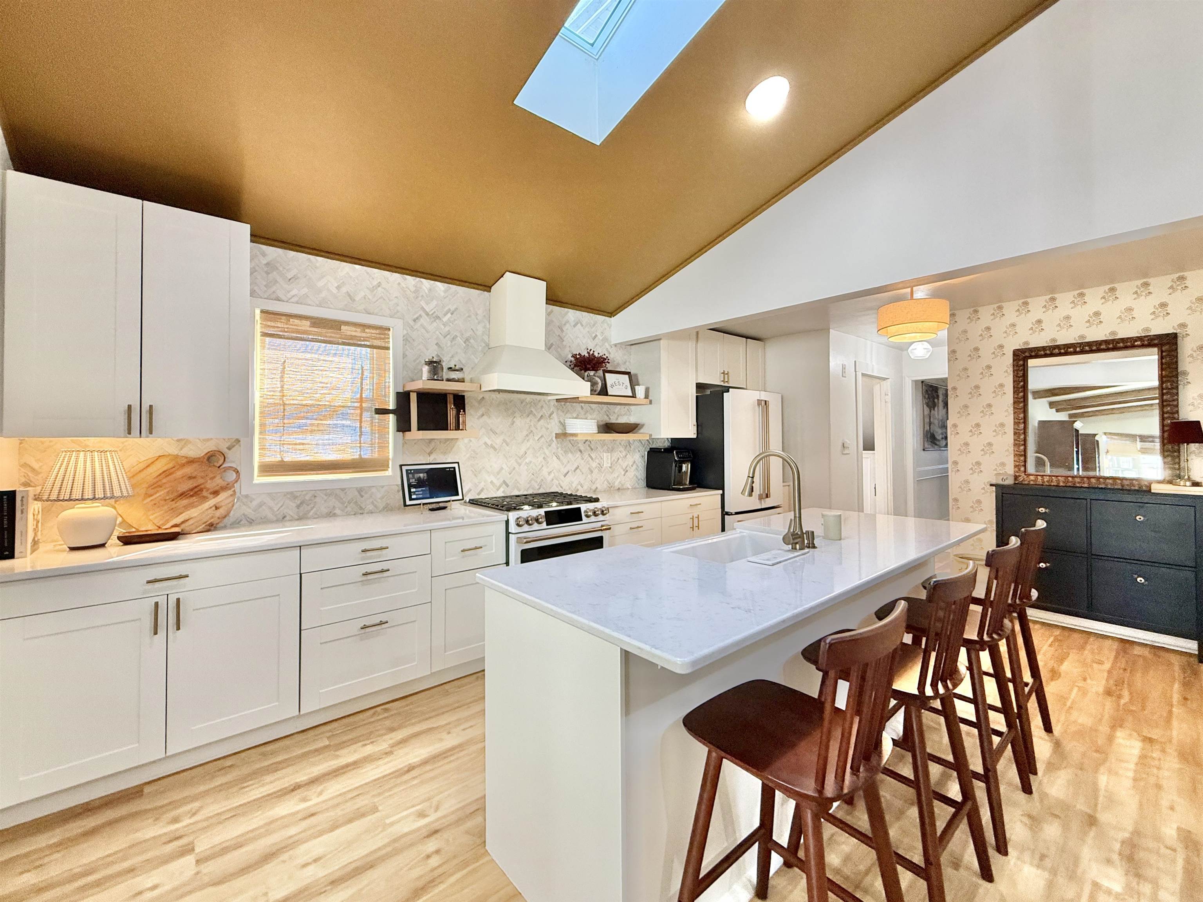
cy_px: 451
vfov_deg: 85.7
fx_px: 486
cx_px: 602
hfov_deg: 102.1
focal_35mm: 14
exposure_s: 1/120
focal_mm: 2.22
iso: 200
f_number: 2.2
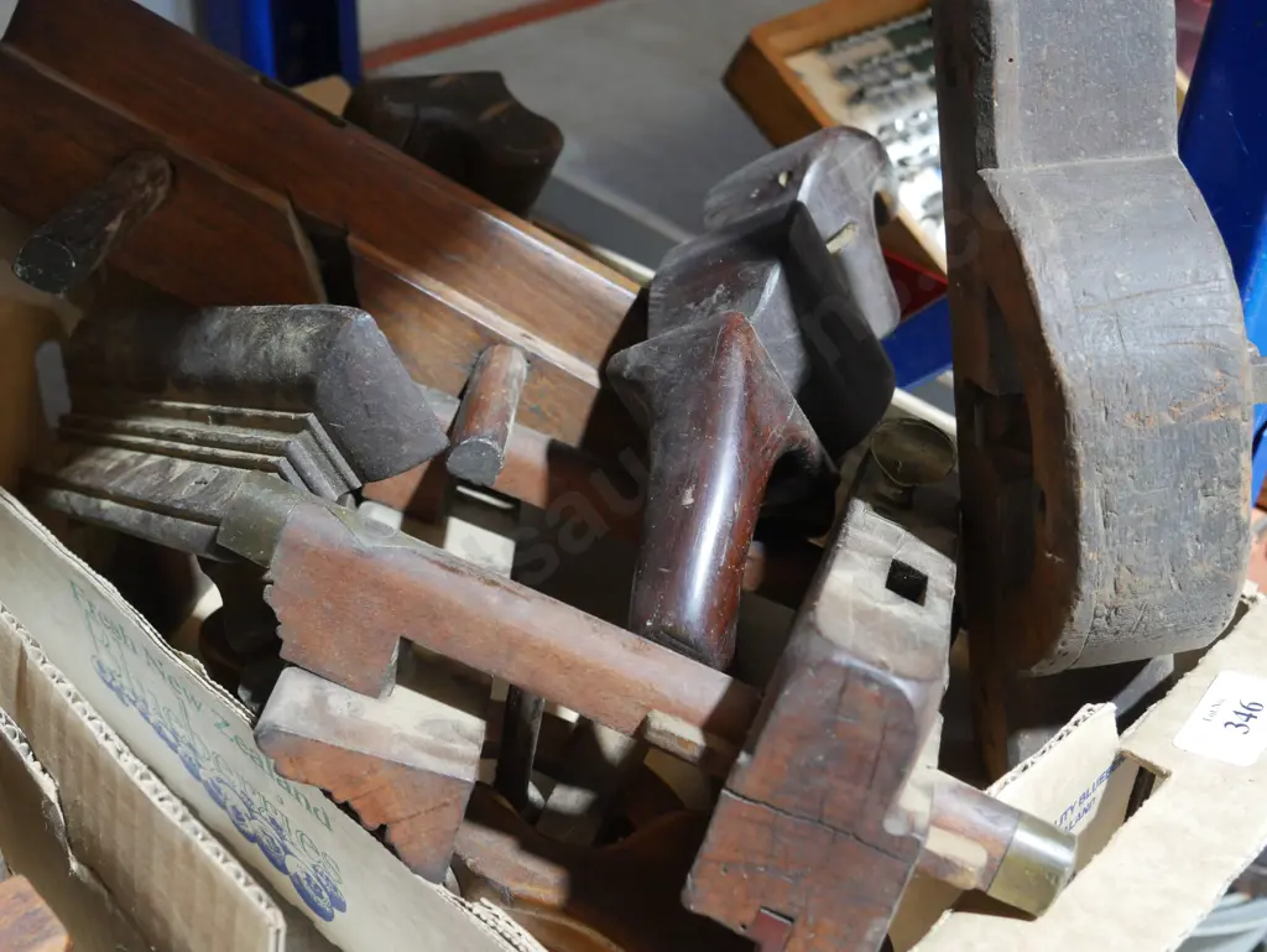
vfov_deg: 32.9
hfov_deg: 42.9
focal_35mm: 44
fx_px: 1611
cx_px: 634
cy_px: 476
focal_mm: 22
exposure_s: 1/60
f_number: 4.7
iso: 2000
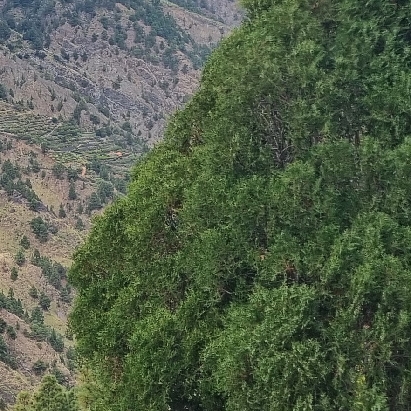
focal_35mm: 105
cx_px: -63
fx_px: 1410
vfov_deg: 16.5
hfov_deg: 16.0
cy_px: 94
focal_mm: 5.4
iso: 50
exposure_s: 1/2216
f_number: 1.8
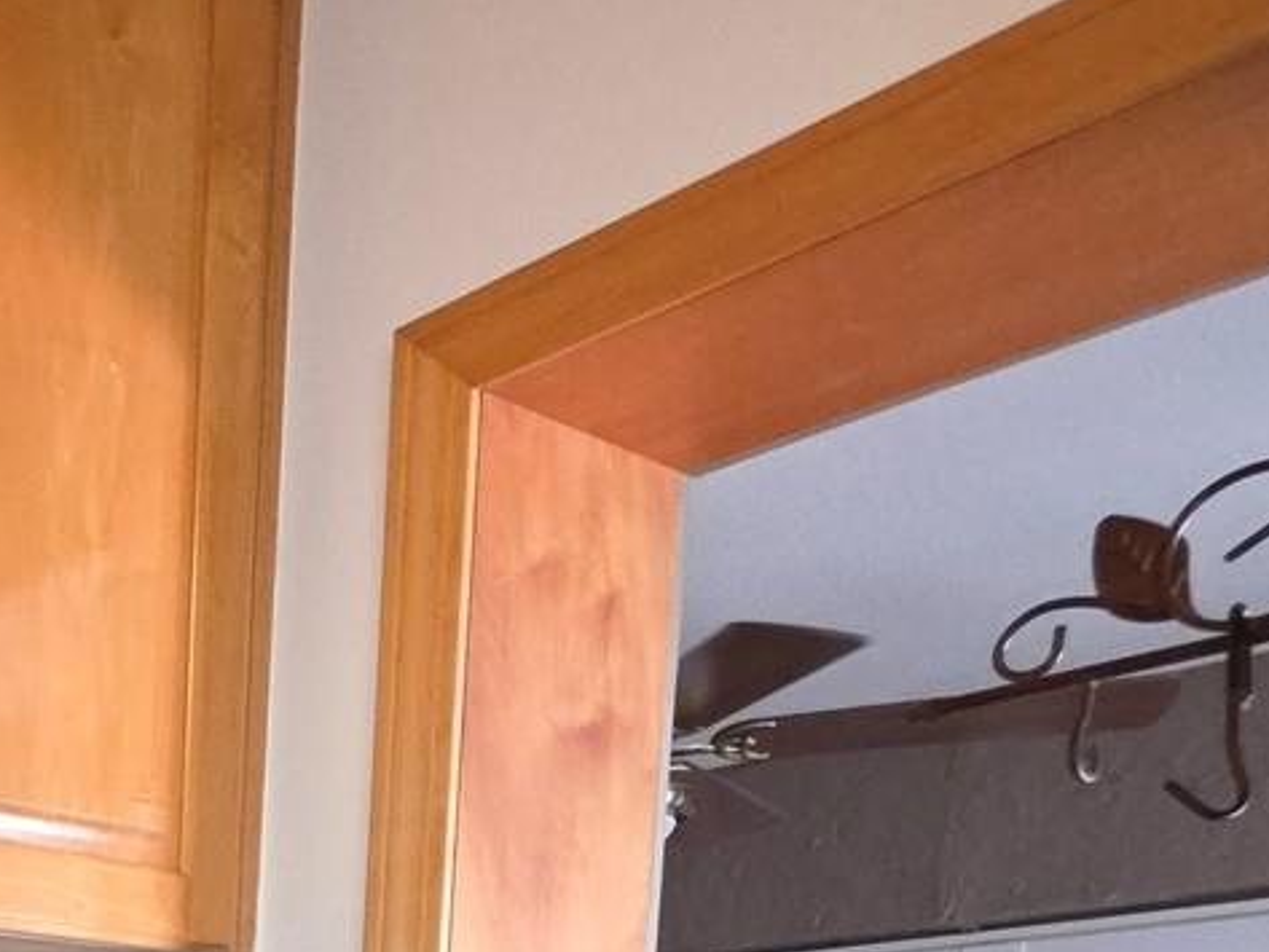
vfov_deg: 24.7
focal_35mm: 44
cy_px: 1456
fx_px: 1613
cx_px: -343
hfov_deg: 33.0
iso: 200
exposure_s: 1/60
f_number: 1.9
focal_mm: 2.2
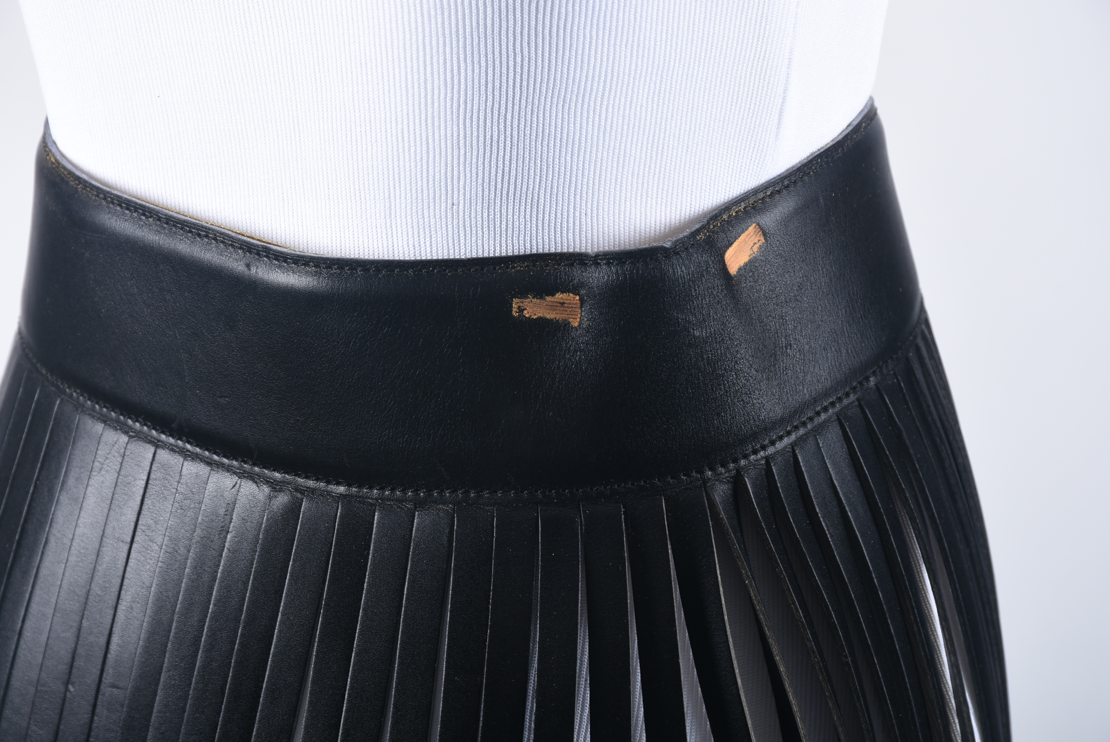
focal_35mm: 142
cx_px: 555
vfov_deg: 9.6
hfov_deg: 14.4
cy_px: 371
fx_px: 4397
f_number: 11
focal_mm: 95
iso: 200
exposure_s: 1/200
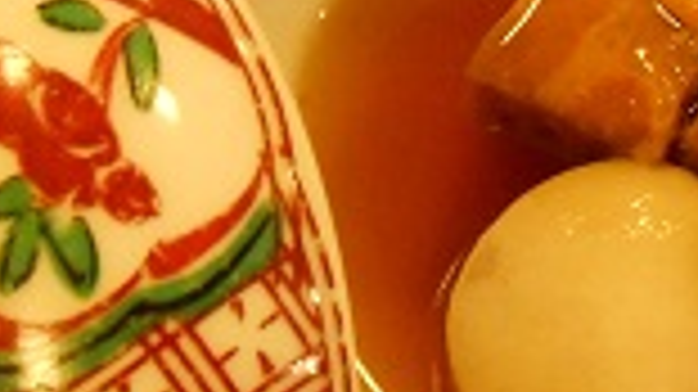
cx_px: 538
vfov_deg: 12.4
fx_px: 1794
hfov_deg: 21.8
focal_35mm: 97
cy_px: 122
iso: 800
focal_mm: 5.3
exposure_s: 1/5
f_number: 3.8
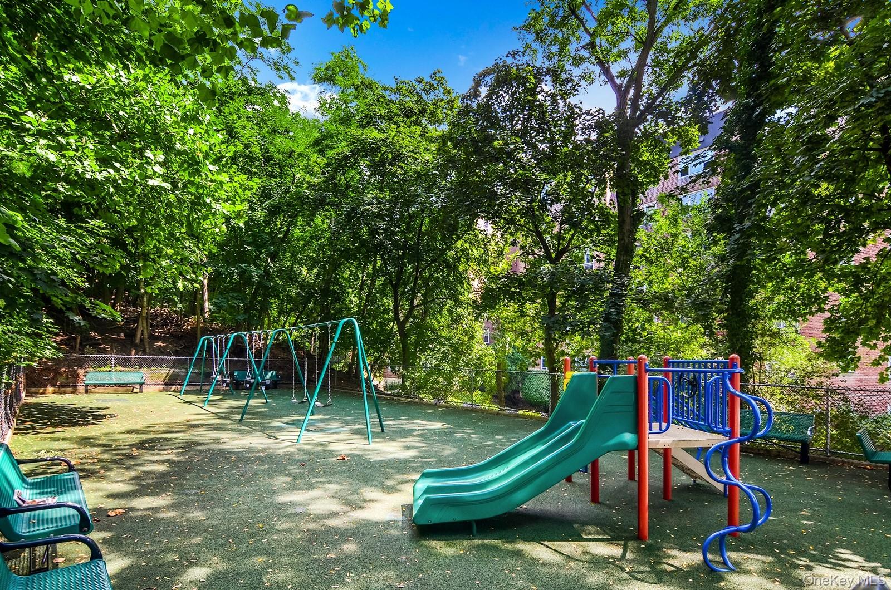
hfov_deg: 95.1
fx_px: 408
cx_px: 446
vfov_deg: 71.8
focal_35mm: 16
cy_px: 295
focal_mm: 11
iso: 200
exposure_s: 1/80
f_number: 7.1
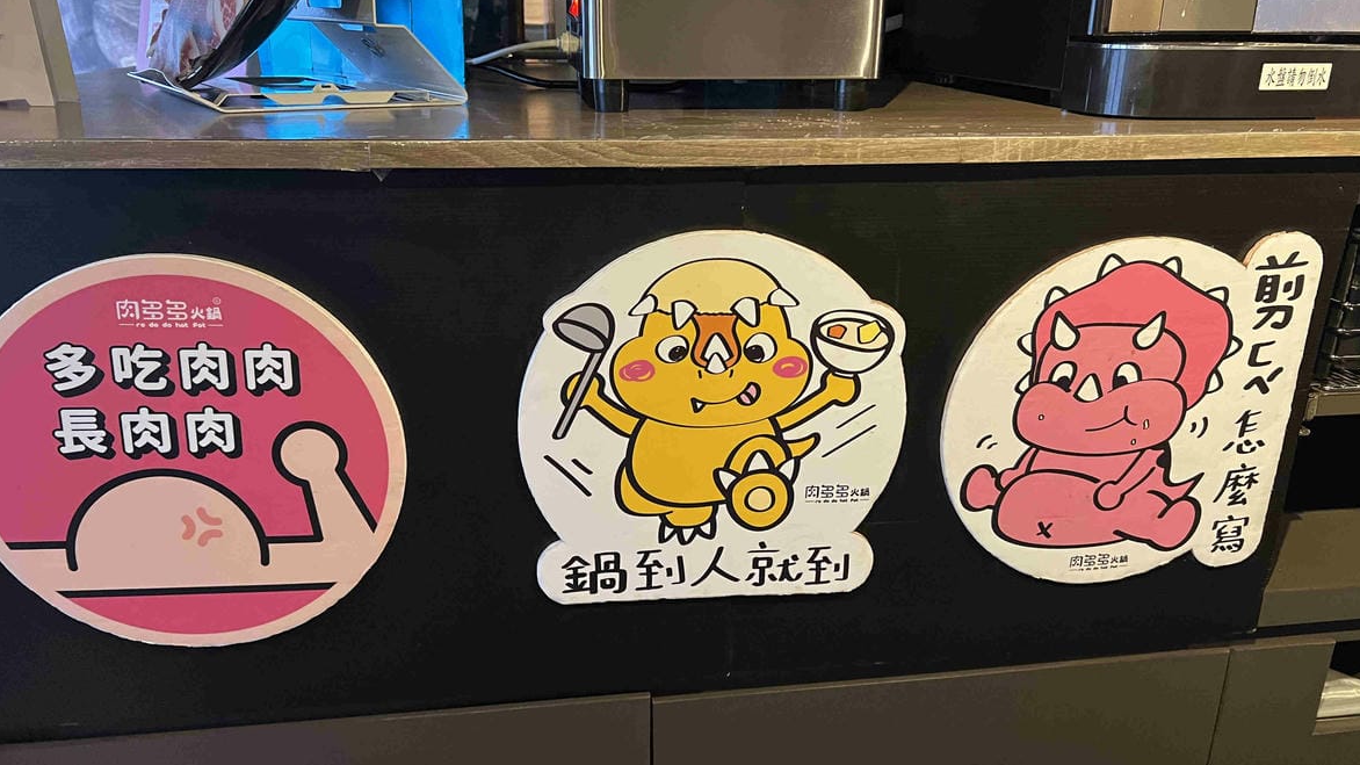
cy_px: 385
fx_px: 1046
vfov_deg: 40.2
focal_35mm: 29
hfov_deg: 66.1
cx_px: 675
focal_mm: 5.7
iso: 400
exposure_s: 1/60
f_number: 1.5
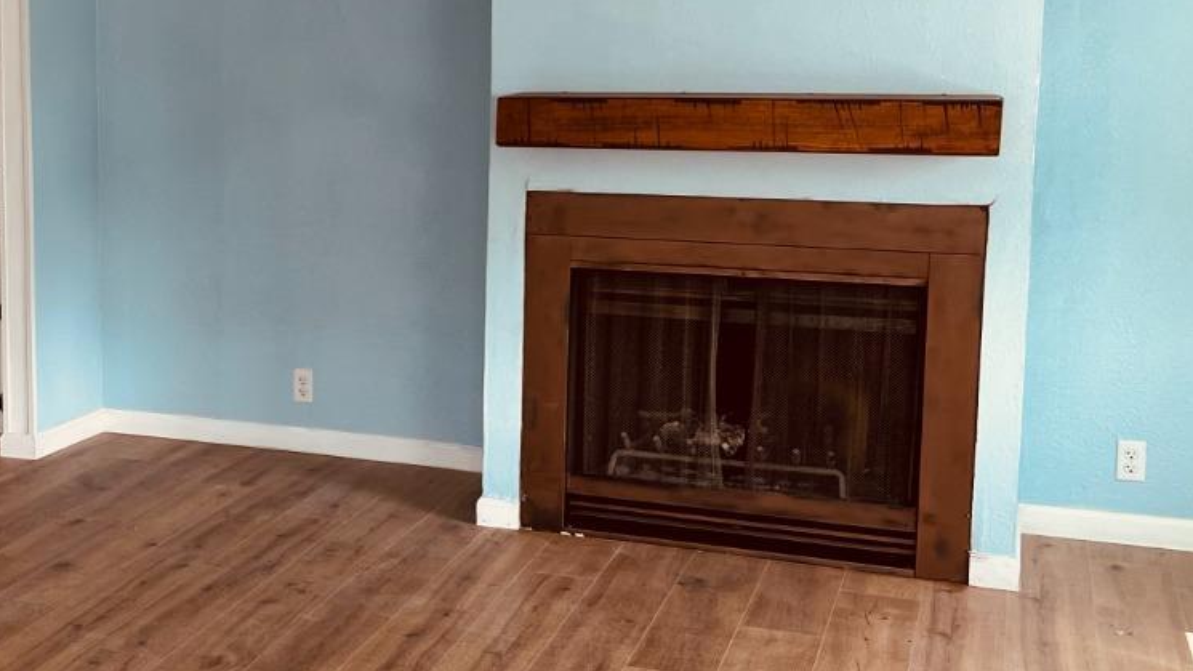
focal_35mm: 57
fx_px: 1803
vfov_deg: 21.0
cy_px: 244
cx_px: 93
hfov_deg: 34.3
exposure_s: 1/121
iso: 80
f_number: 1.5
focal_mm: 5.7
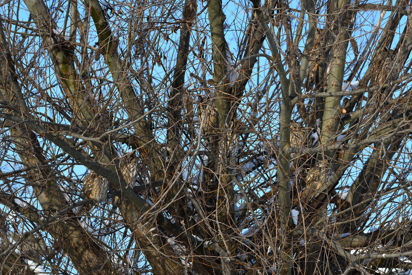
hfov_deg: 6.9
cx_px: 206
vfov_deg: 4.6
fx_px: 3433
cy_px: 138
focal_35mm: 300
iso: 360
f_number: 5.6
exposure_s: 1/1000
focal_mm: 200
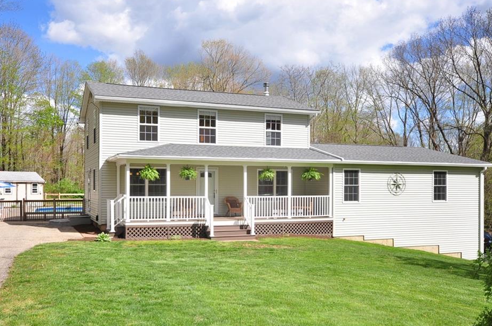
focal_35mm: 30
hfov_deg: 62.0
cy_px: 174
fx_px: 409
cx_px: 256
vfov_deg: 43.4
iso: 250
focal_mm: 18
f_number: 8
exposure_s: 1/500
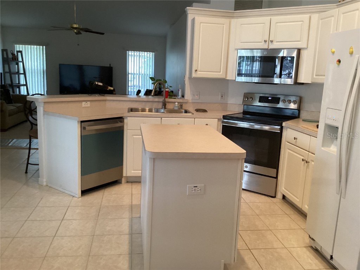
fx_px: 322
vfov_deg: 45.4
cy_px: 135
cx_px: 180
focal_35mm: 31
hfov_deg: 58.4
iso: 320
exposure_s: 1/60
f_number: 2.4
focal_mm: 3.3
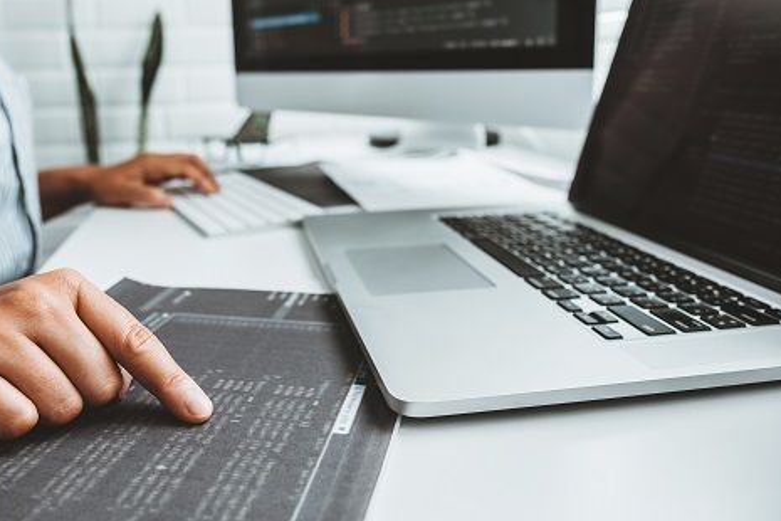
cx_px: 329
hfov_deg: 60.0
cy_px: 187
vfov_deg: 41.9
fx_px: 672
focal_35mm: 31
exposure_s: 1/250
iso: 200
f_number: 2.8
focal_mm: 16
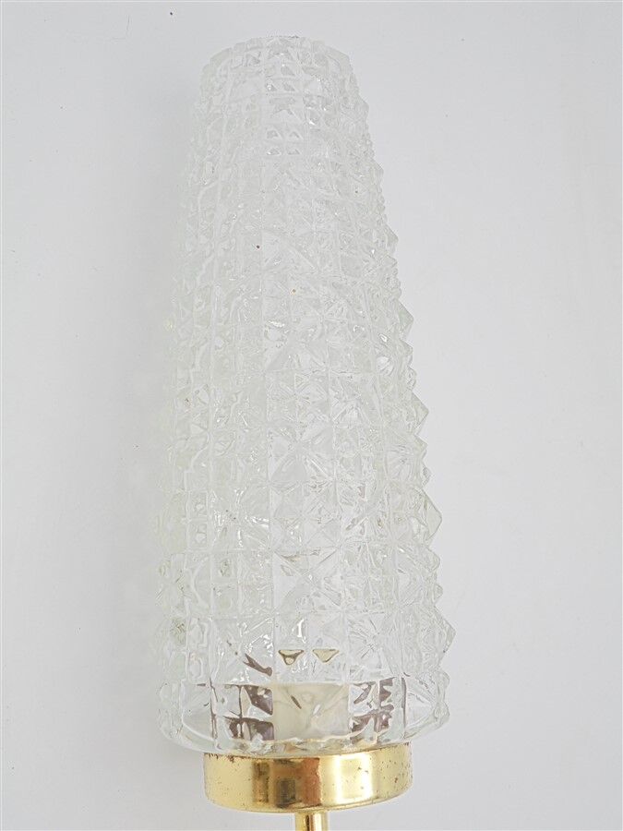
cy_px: 416
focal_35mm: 38
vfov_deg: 49.0
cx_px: 312
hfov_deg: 37.7
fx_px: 912
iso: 100
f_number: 4.2
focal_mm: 6.9
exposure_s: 1/160
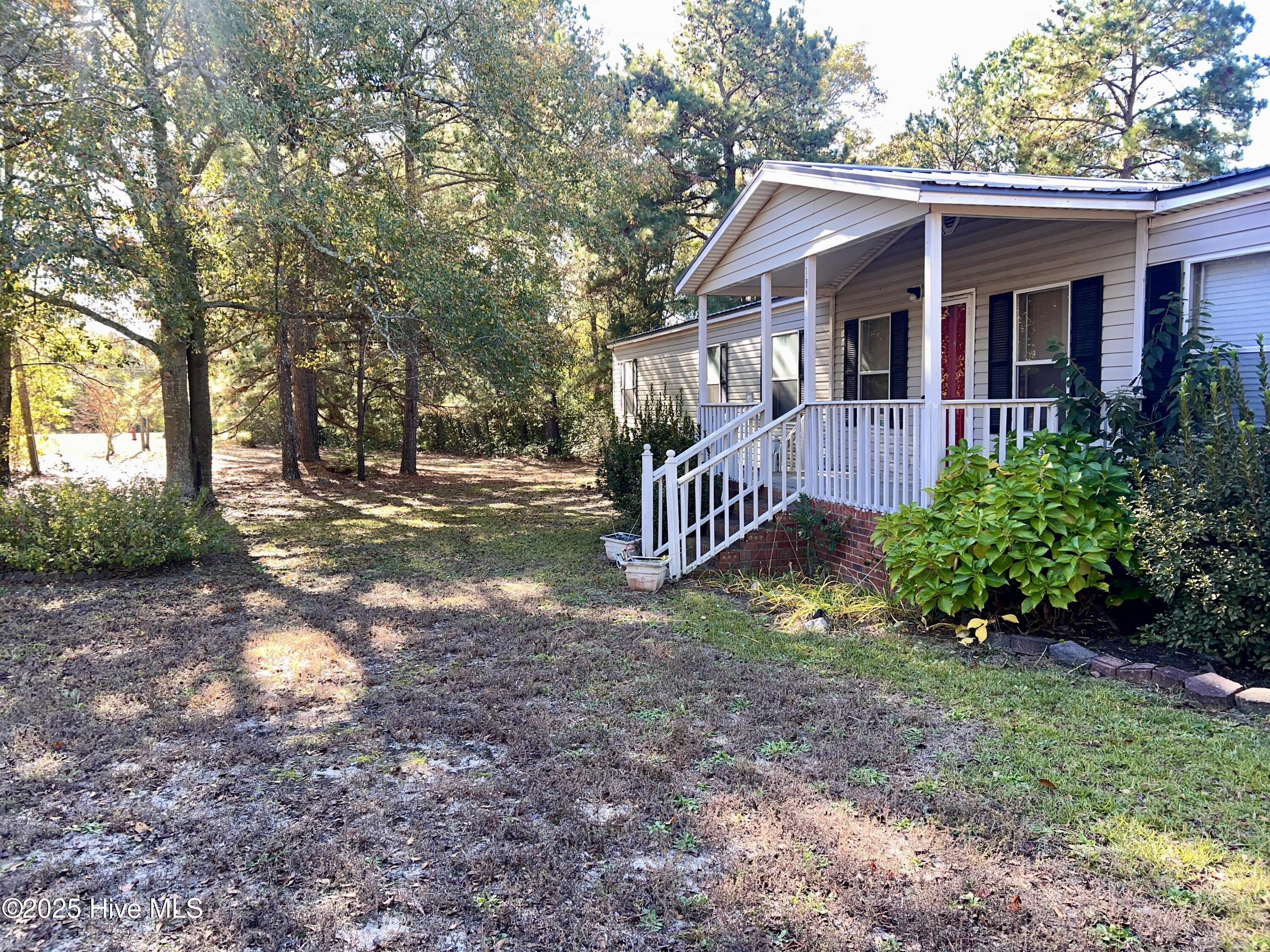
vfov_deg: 53.1
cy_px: 476
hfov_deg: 67.3
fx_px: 954
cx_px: 635
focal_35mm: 26
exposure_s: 1/287
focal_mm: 5.7
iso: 40
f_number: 1.5
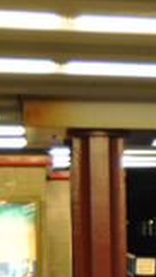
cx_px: 434
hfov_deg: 7.0
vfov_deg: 13.5
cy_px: 231
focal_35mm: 158
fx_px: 1163
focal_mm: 27
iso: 800
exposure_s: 1/30
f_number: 2.8
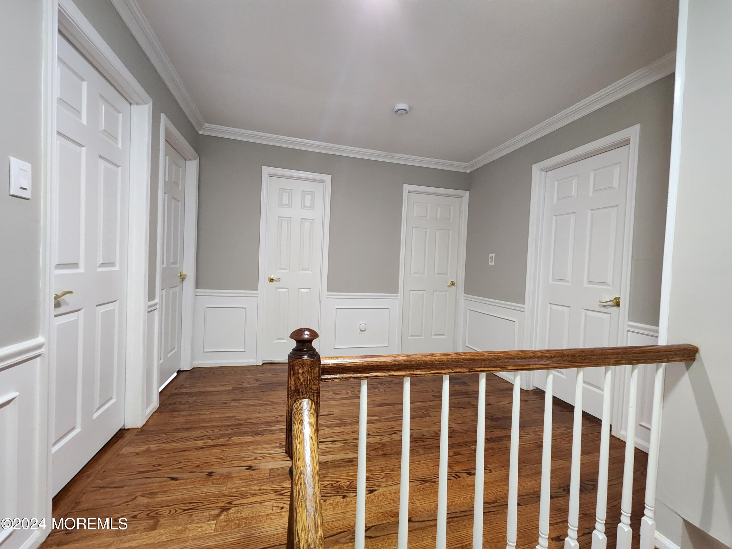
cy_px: 274
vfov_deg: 89.9
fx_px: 275
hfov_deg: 106.2
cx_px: 366
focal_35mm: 13
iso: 400
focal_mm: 2.2
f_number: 2.2
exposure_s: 1/30
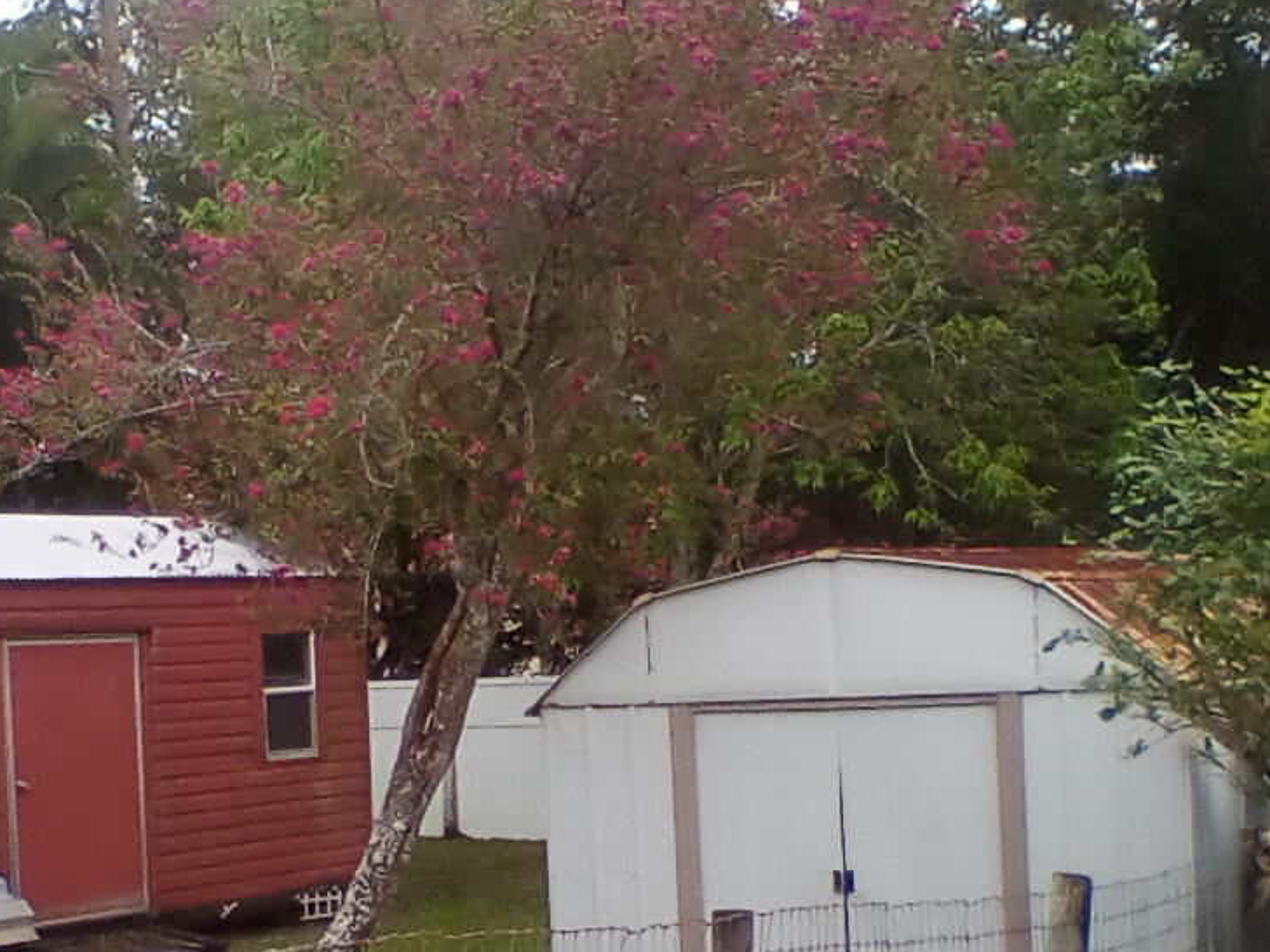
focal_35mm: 68
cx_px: 453
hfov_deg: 28.4
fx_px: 2495
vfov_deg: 21.2
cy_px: 842
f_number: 2.4
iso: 100
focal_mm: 2.38
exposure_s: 1/204
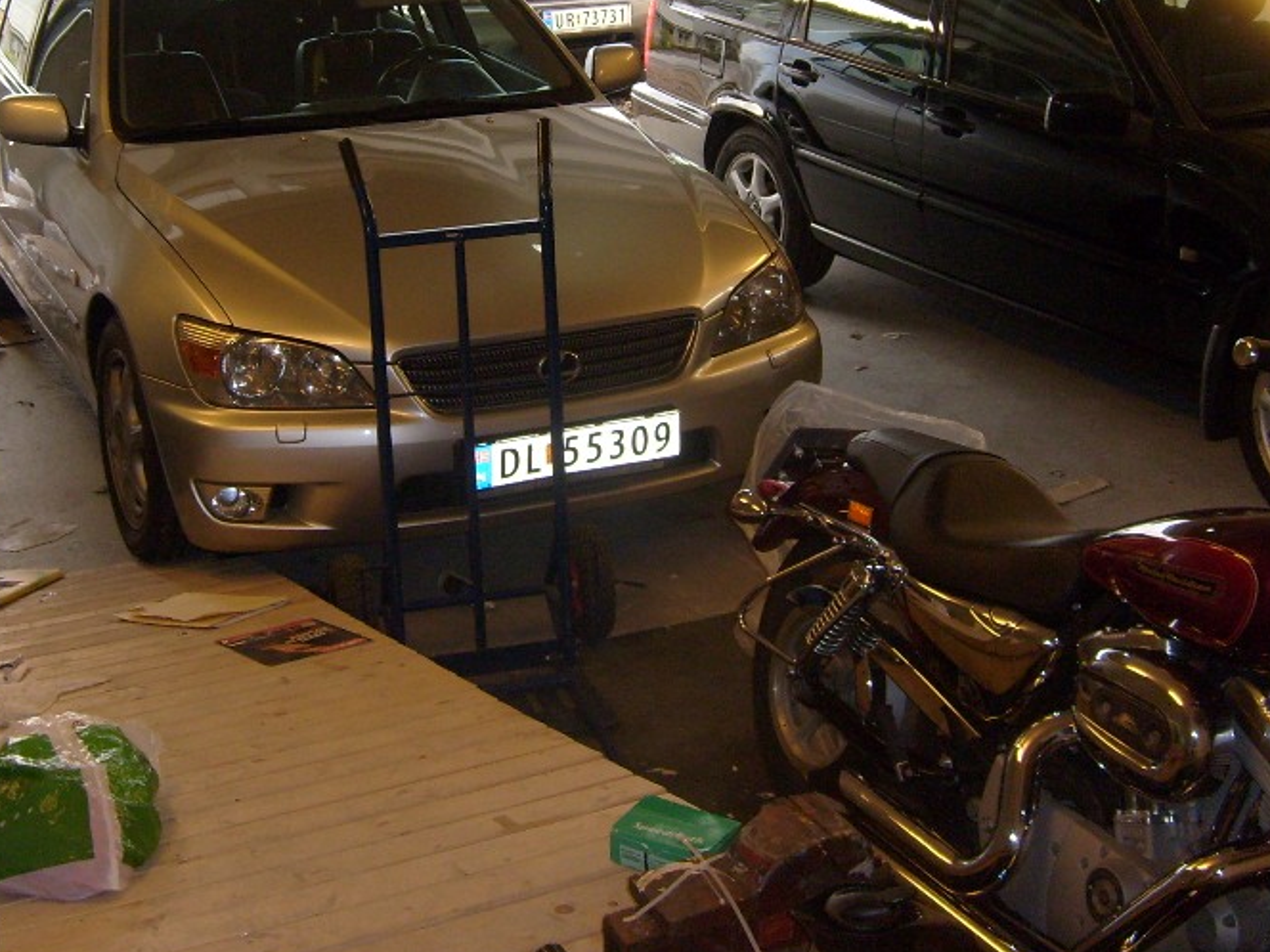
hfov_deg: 35.5
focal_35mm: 54
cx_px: 557
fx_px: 1981
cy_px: 241
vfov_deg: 26.7
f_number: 2.8
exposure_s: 1/45
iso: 100
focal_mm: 5.8
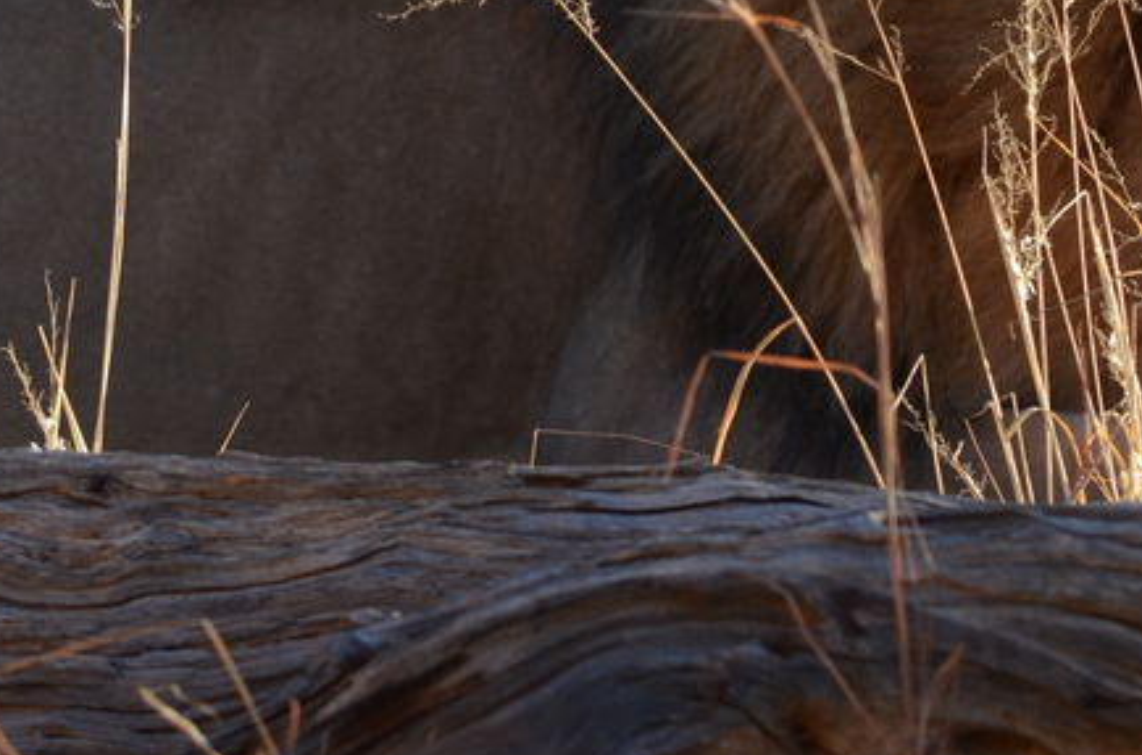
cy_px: -263
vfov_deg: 1.9
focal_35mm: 730
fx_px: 23113
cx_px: 676
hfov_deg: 2.8
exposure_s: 1/500
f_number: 5.6
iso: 360
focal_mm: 165
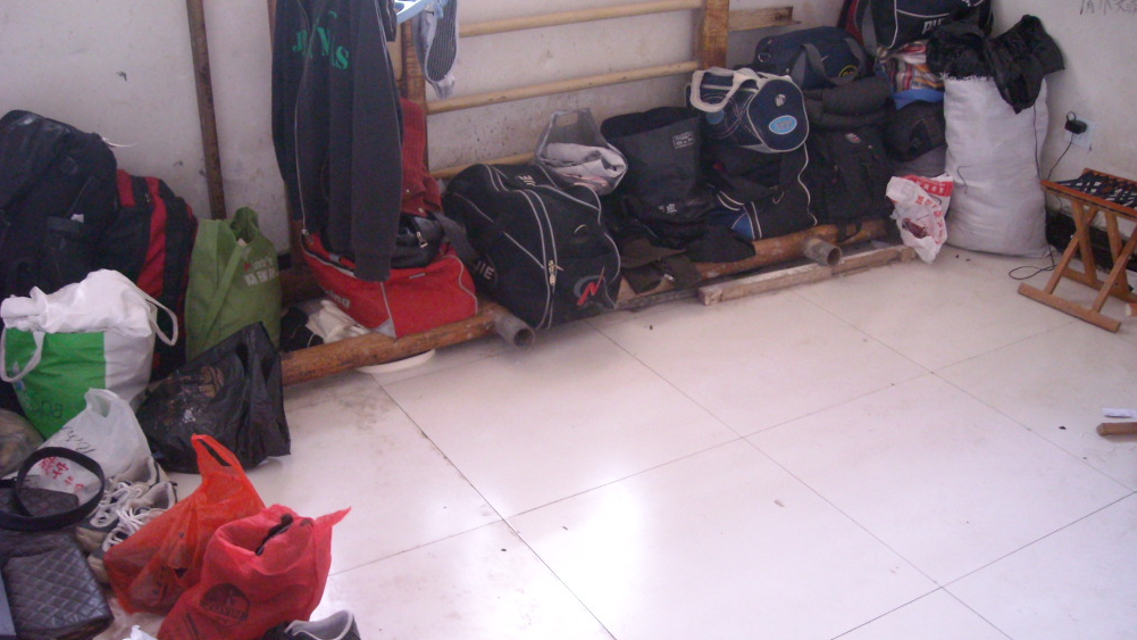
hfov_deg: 51.6
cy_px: 359
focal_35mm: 39
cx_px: 560
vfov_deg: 30.4
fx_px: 1176
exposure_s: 1/45
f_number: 2.8
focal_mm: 5.7
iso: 400
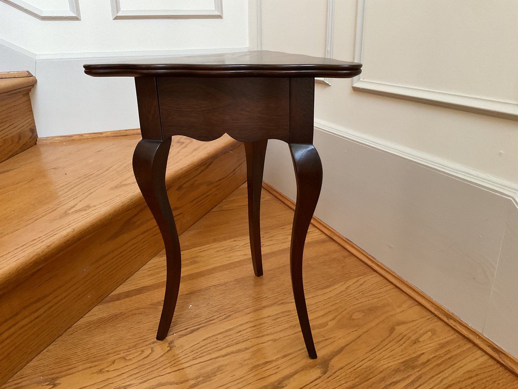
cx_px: 259
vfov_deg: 48.2
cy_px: 194
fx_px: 434
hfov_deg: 61.7
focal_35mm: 29
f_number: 1.8
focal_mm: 3
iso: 160
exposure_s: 1/60
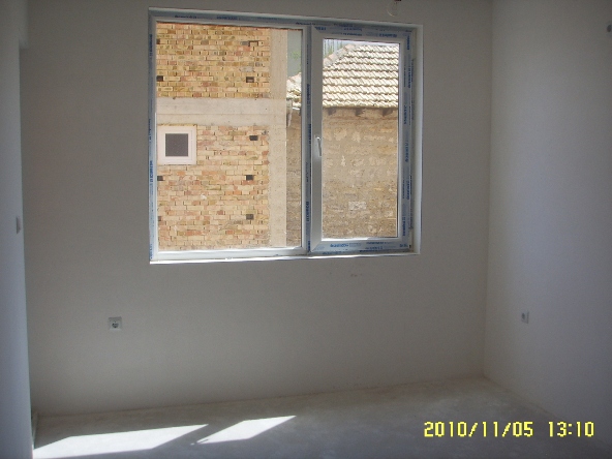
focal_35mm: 39
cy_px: 230
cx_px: 306
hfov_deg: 47.9
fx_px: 690
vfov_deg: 36.8
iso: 50
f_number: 3.5
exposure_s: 1/250
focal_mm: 6.6
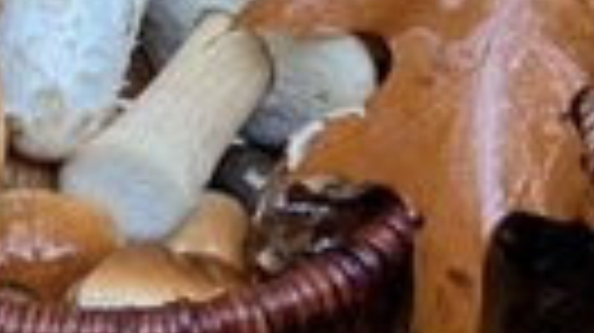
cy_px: -128
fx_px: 1684
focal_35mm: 107
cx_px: 626
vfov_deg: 11.0
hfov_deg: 19.3
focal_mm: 4.25
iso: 125
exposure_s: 1/60
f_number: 1.8
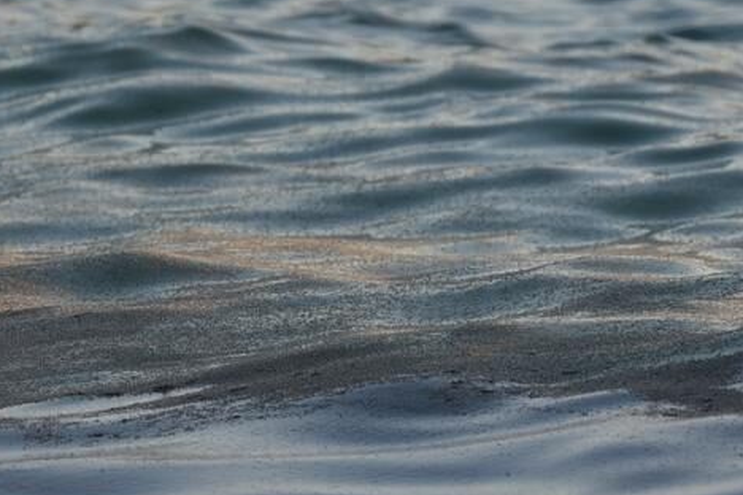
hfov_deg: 3.0
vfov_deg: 2.0
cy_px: 316
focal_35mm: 684
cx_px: -295
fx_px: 14116
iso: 100
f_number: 4
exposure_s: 1/500
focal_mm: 200
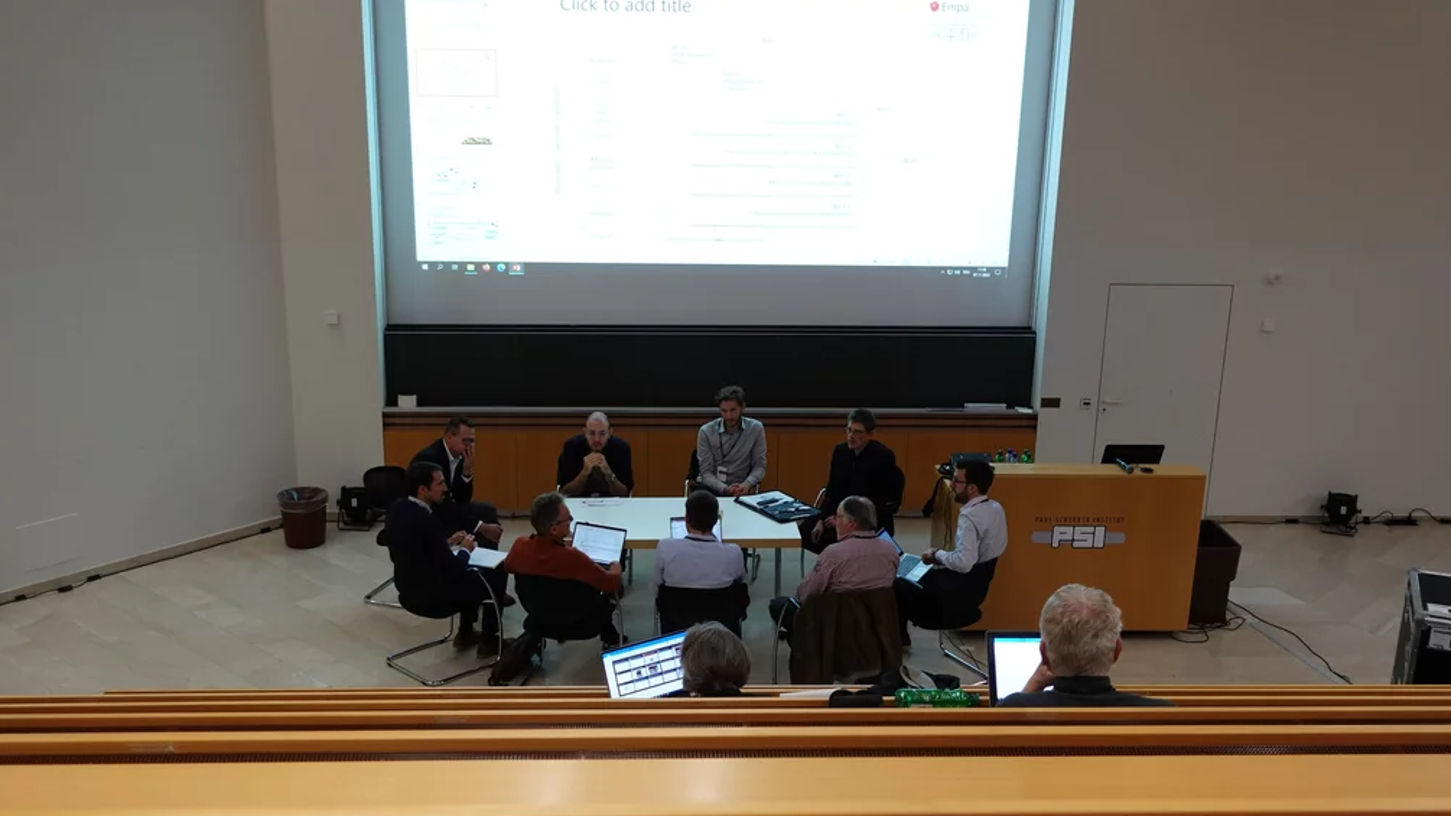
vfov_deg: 31.1
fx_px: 1462
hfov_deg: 52.8
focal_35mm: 38
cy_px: 476
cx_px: 721
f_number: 2.8
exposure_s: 1/40
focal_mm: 13.94
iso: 640
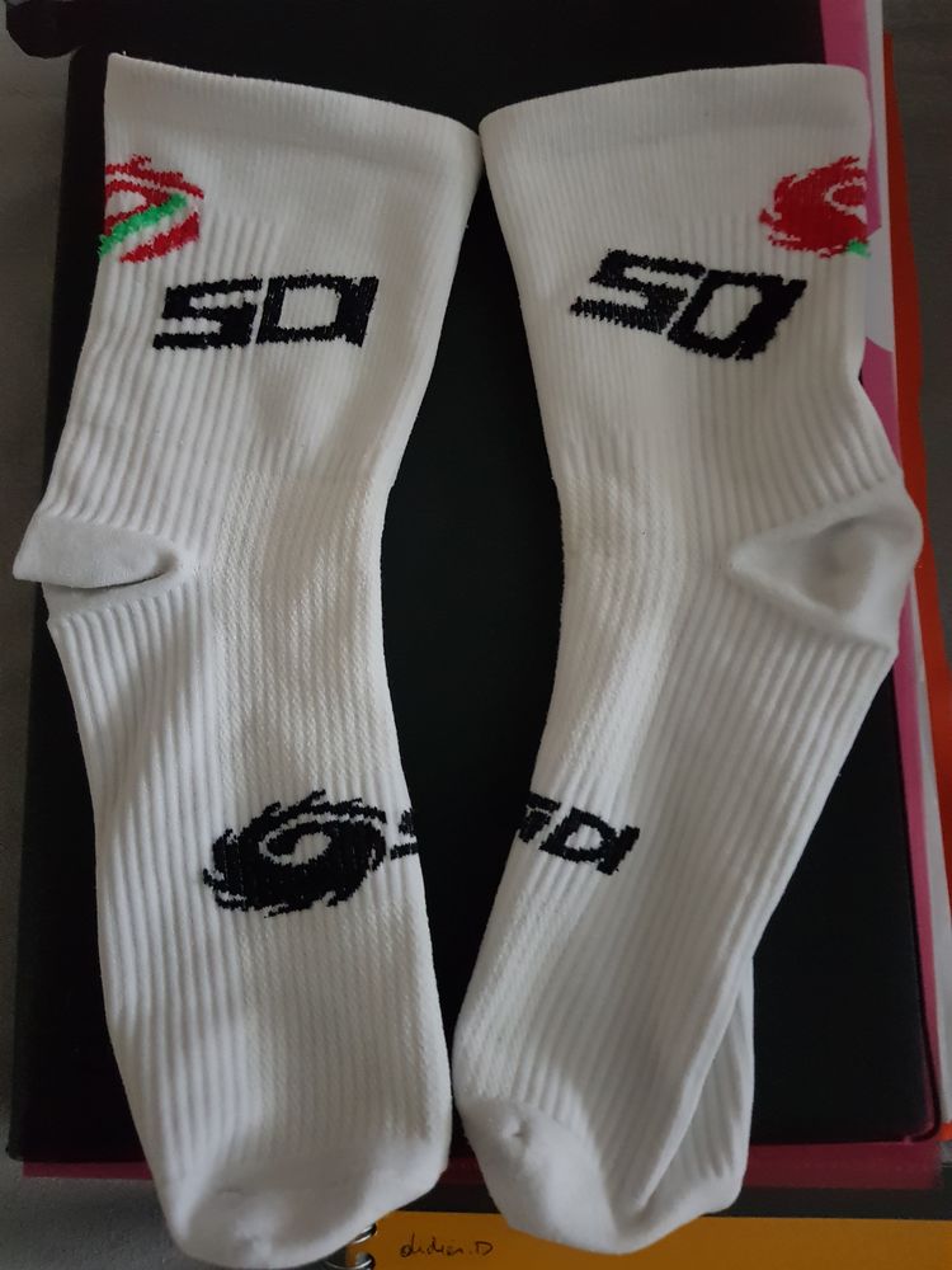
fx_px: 953
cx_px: 476
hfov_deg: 53.1
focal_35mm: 26
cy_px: 635
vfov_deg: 67.3
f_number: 1.7
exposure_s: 1/10
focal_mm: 4.2
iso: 500
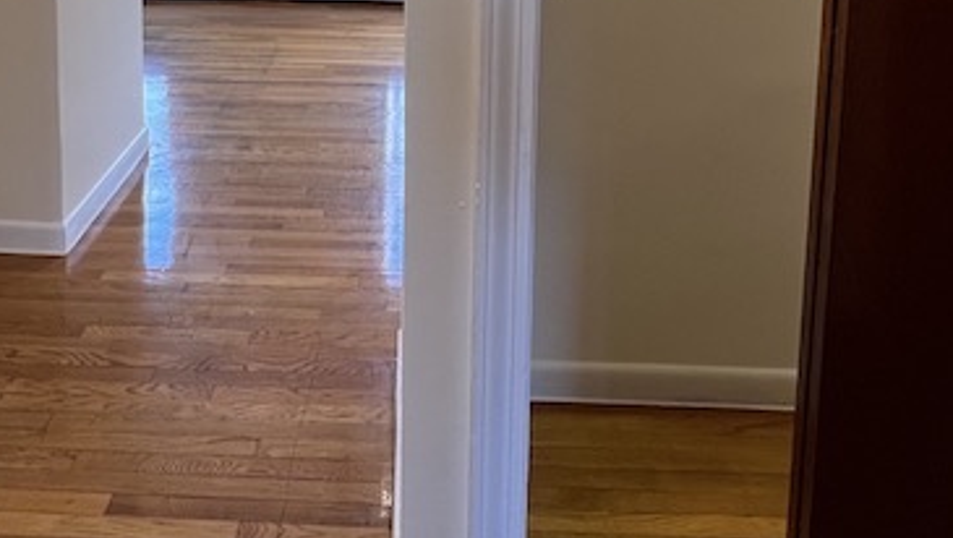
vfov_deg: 32.1
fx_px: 784
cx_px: 384
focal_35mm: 31
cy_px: -91
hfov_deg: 62.1
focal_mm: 1.57
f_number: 1.8
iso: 160
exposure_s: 1/120
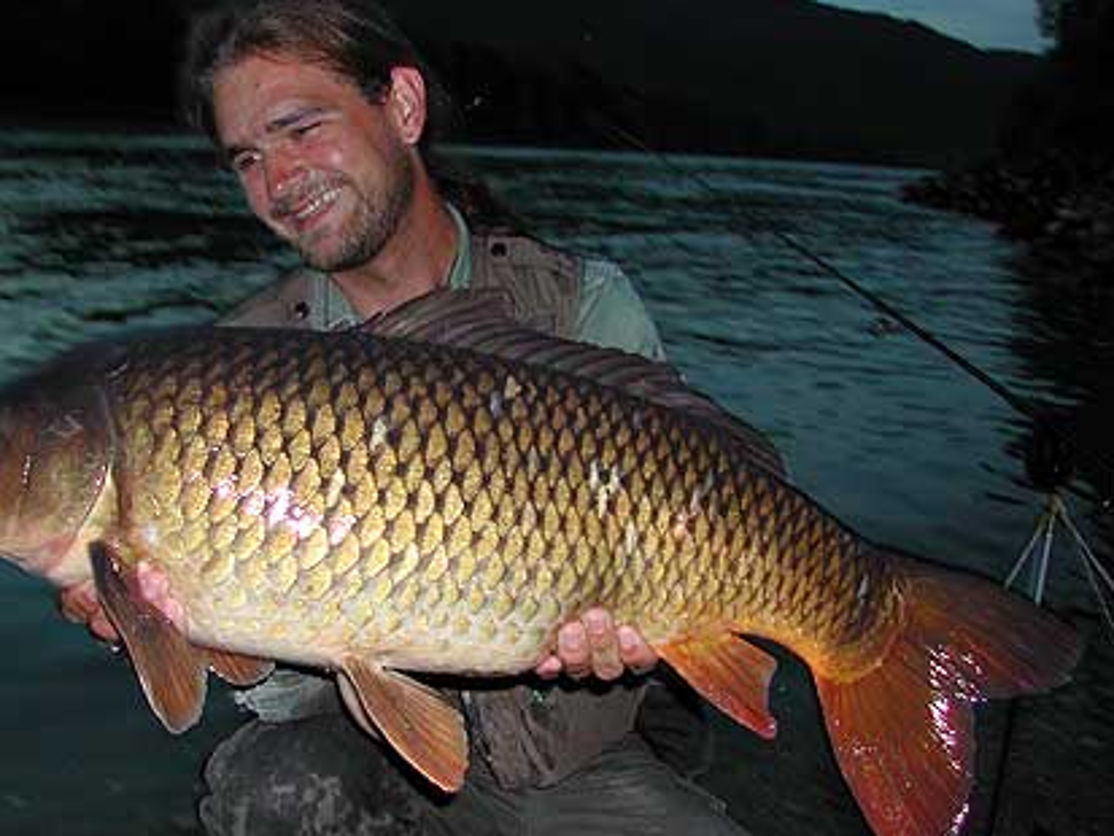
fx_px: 1481
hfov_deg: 41.2
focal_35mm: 46
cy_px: 460
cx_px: 499
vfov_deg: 31.5
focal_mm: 8
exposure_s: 1/60
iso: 100
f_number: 2.8
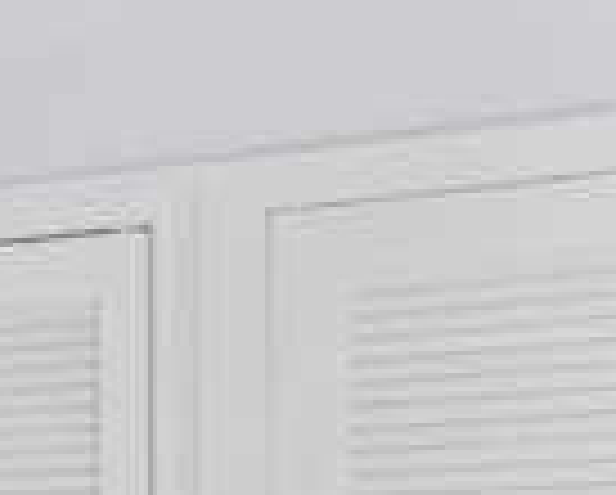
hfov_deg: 11.2
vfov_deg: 13.2
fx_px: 2045
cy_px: 695
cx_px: -1210
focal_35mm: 112
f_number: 11
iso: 320
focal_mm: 16
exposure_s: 1/4
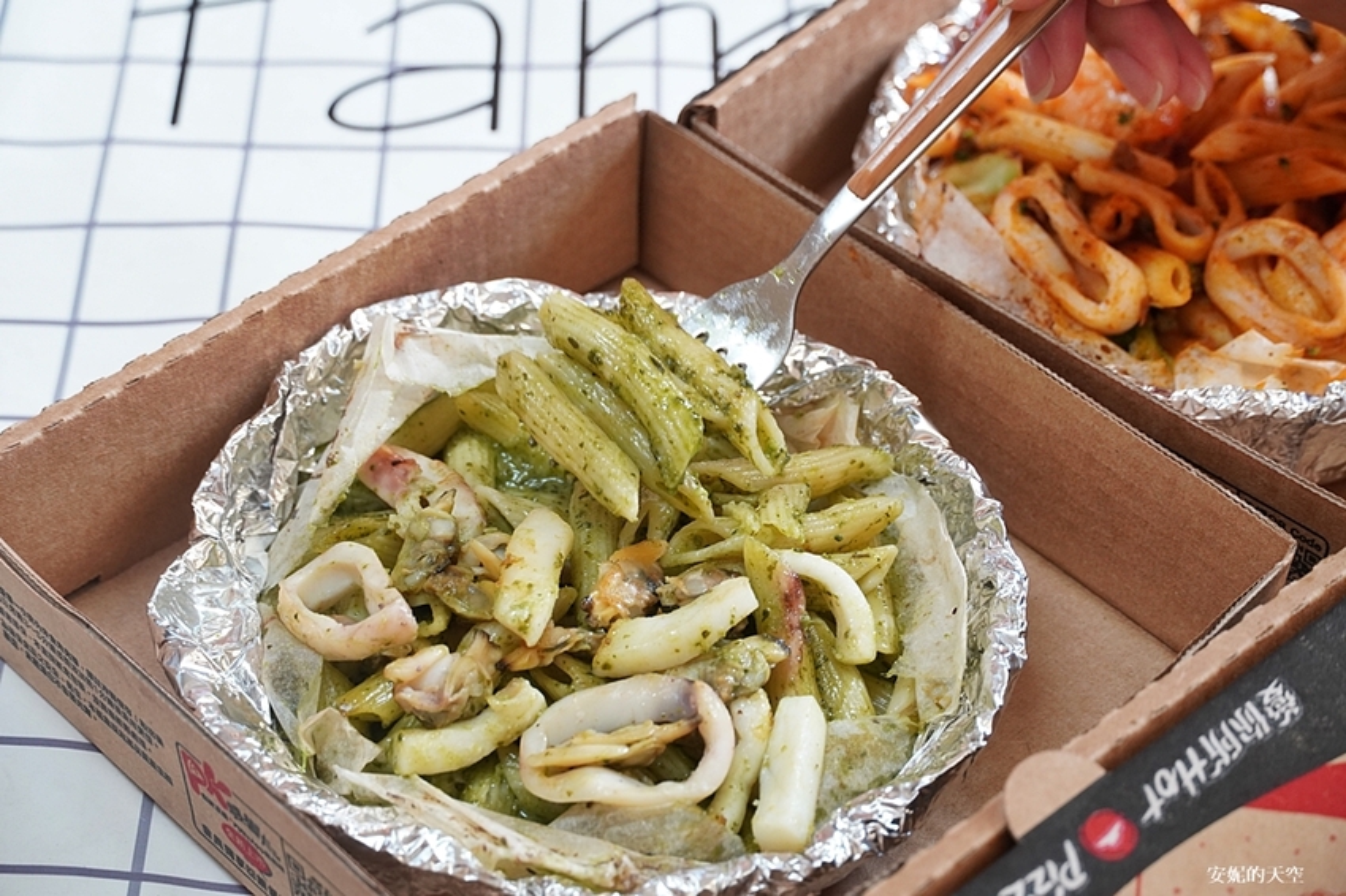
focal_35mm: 86
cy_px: 448
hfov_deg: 23.8
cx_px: 673
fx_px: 3195
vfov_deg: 16.0
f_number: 5.6
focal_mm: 57
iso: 1000
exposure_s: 1/25
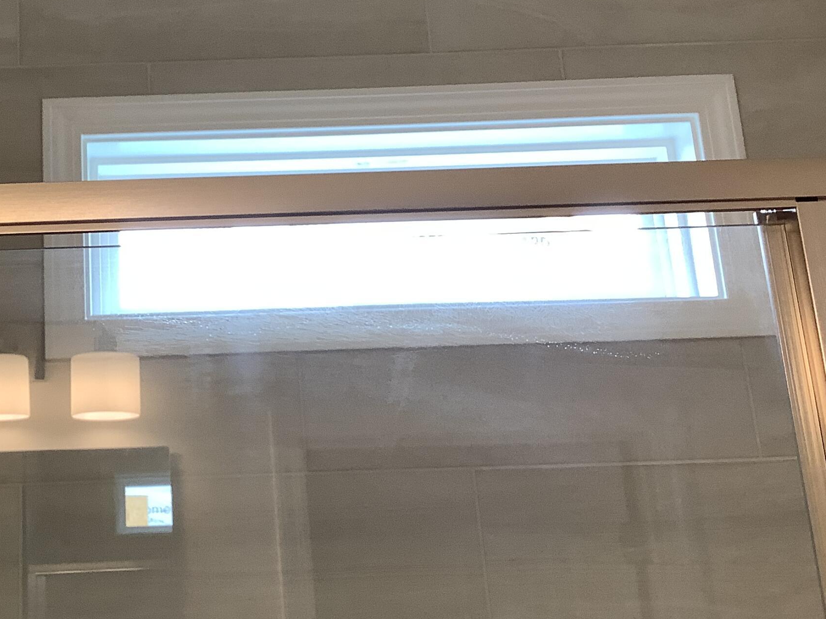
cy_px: 277
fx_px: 1312
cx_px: 160
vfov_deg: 26.5
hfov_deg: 33.9
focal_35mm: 55
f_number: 2.4
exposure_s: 1/100
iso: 80
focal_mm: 3.3
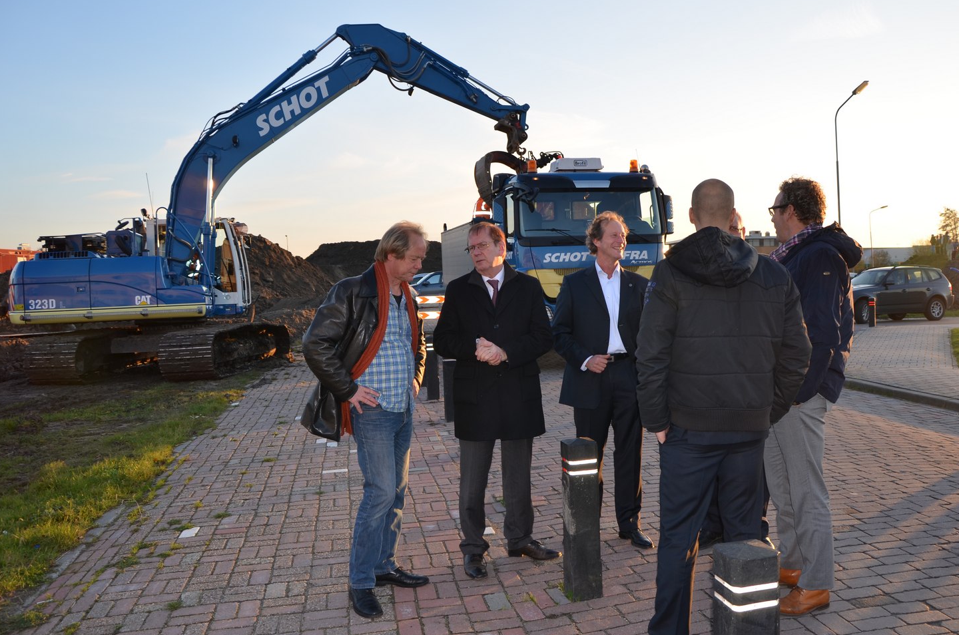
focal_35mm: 30
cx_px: 498
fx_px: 798
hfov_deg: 62.0
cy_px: 316
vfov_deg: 43.4
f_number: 4
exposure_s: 1/160
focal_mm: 18
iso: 100
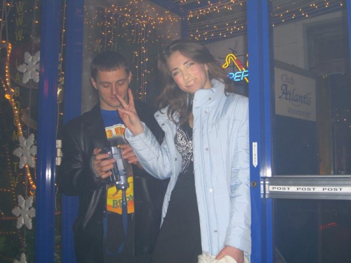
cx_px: 176
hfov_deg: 41.2
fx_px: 466
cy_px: 132
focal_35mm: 46
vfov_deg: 31.5
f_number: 3.1
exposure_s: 1/60
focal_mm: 9.5
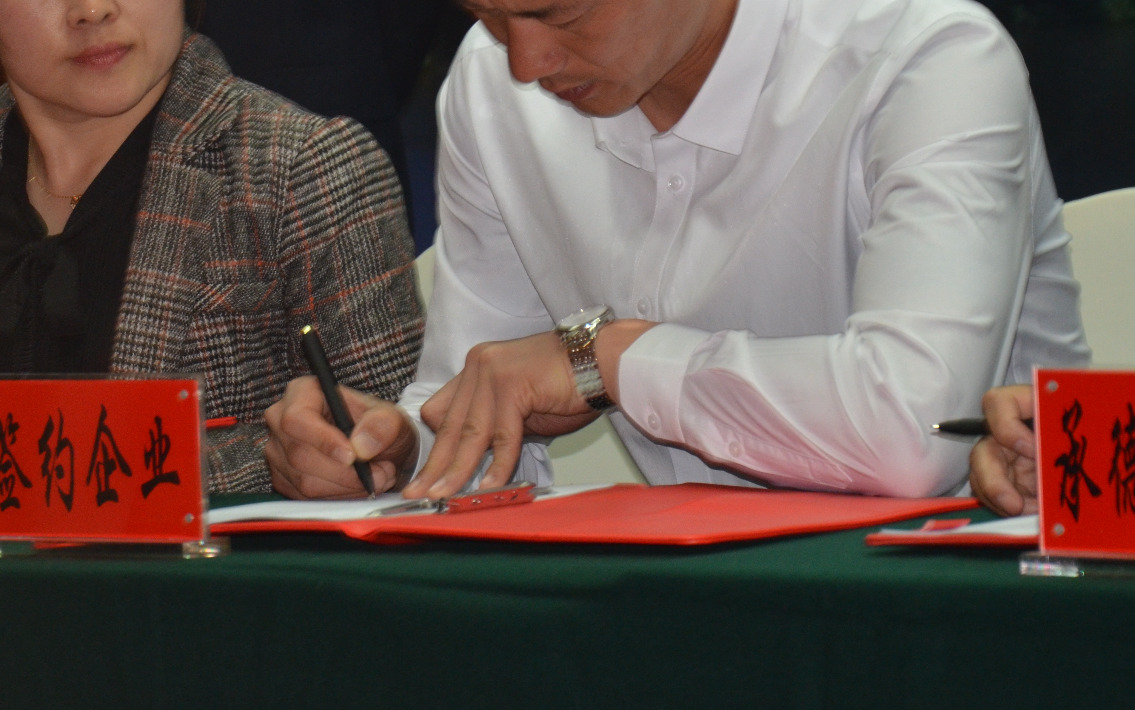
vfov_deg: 6.6
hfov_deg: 10.5
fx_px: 6187
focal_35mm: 200
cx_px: 482
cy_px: 108
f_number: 5.3
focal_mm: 80
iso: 800
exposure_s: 1/60
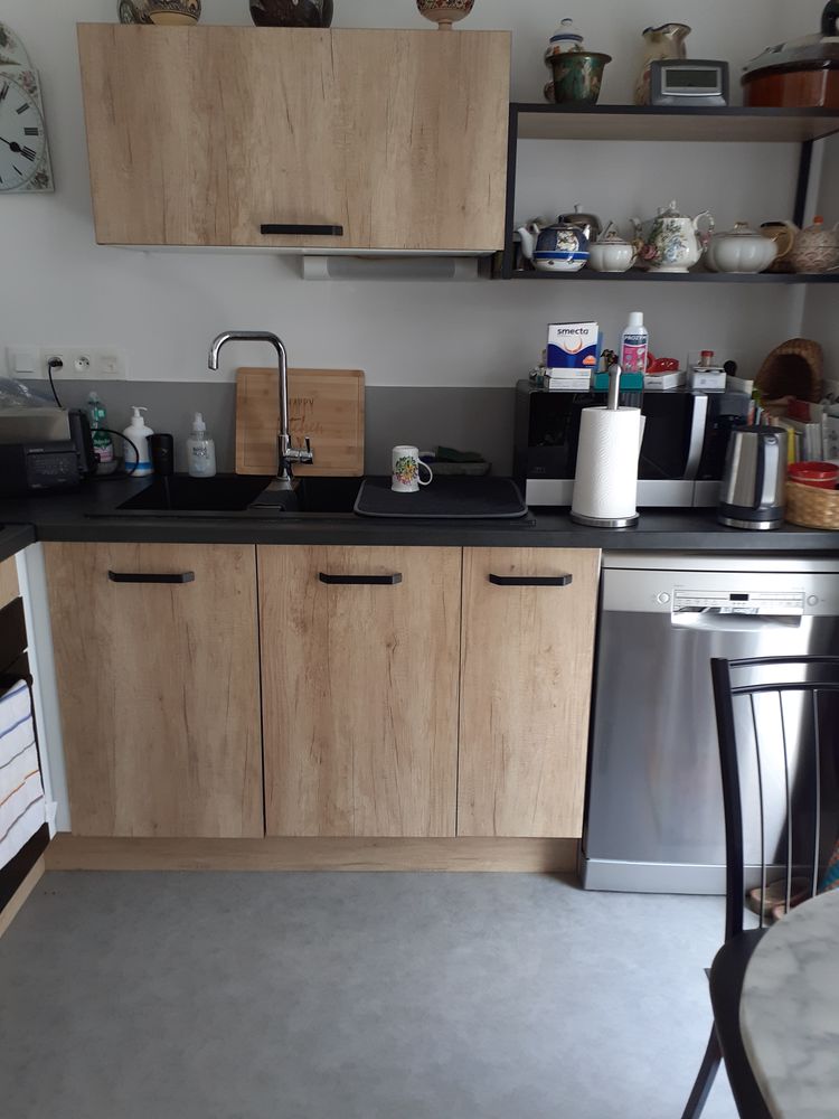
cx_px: 420
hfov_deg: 51.4
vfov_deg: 65.3
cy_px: 560
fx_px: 873
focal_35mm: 27
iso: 64
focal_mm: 3.6
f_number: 1.9
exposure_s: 1/100
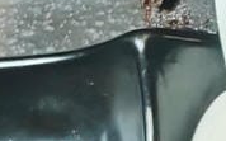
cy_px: 37
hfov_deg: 7.6
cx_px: 429
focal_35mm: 265
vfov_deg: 4.9
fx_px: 1631
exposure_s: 1/600
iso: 500
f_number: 2
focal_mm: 8.72
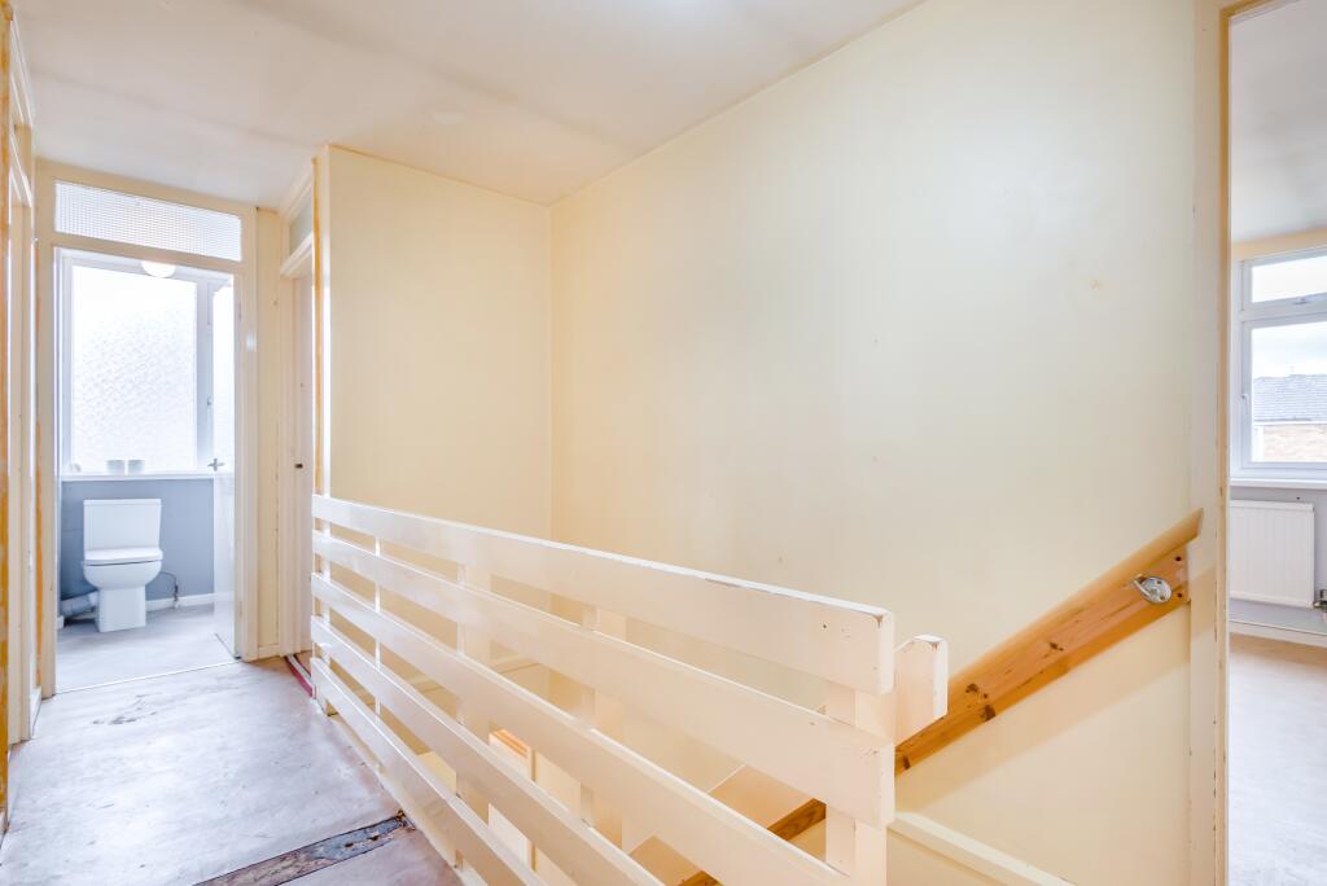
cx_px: 664
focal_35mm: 16
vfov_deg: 73.8
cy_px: 443
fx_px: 590
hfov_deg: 96.7
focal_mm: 16
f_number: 8
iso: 200
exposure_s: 1/20
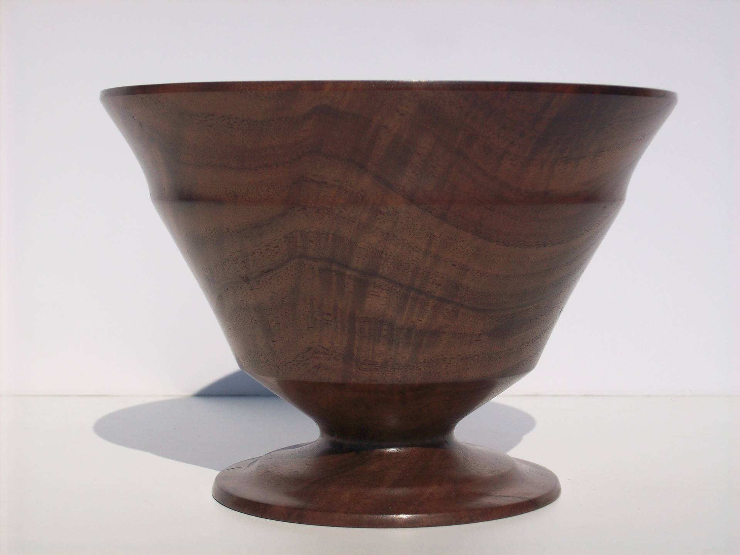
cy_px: 278
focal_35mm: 77
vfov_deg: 19.1
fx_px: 1646
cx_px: 370
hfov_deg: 25.3
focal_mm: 12.8
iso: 80
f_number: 8.5
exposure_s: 1/762
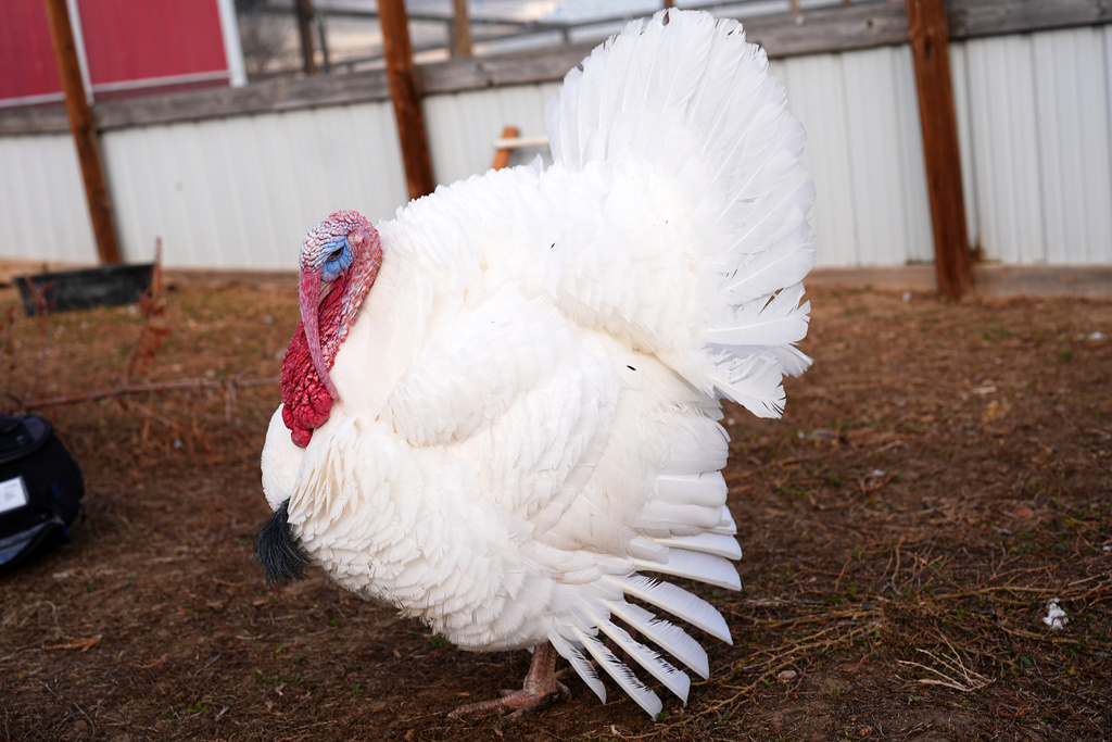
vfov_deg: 27.0
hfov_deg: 39.6
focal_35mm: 50
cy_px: 371
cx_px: 556
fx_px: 1545
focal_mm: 50
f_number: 3.5
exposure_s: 1/500
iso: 160
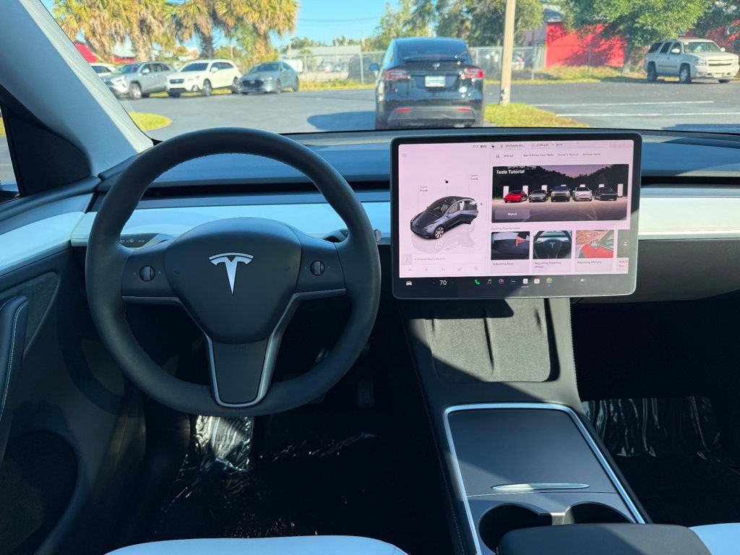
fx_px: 513
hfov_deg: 71.6
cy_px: 278
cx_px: 370
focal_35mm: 24
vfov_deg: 56.8
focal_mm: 6.76
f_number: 1.78
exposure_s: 1/333
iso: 100
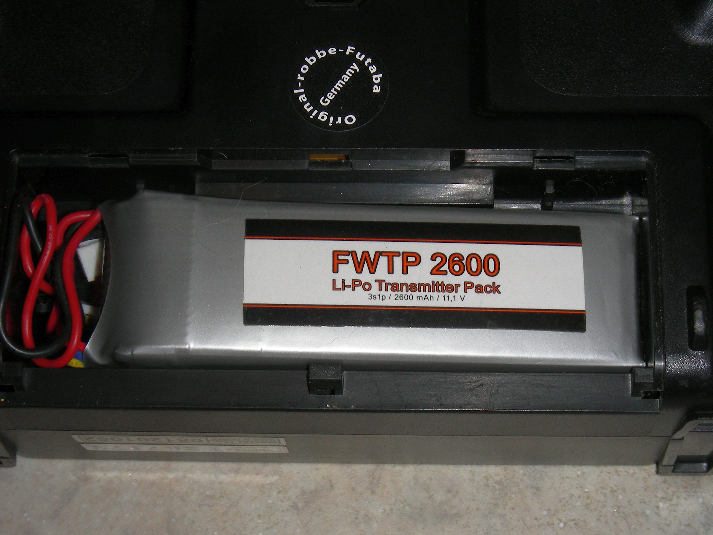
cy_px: 268
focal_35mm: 79
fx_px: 1627
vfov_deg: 18.7
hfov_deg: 24.7
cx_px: 356
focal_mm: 13.2
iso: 50
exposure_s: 1/60.1
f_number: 6.8
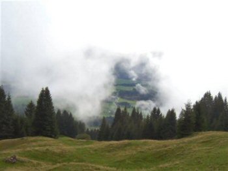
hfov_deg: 52.7
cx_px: 114
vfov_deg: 40.7
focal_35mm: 35
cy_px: 86
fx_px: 230
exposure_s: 1/350
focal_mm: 5.6
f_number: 5.6
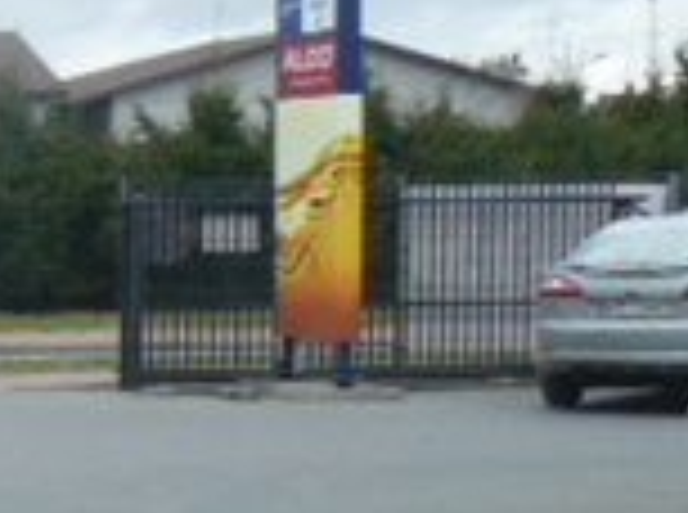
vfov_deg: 9.6
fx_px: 2994
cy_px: 666
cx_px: -742
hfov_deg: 11.6
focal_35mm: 151
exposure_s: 1/100
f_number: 3.2
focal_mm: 6
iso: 100
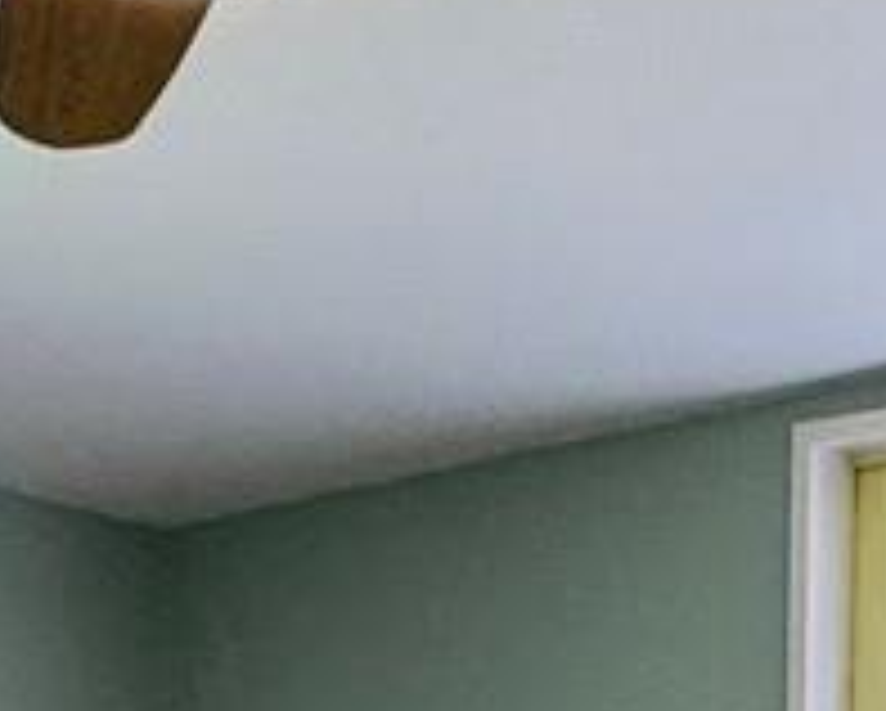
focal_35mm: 111
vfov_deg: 11.5
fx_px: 2914
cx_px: 423
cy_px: 1701
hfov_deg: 17.3
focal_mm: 2.22
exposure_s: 1/120
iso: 80
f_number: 2.2
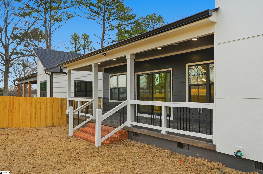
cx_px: 132
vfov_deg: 43.4
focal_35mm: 30
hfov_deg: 62.0
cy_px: 87
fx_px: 219
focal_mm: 20
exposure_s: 1/160
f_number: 9
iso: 250
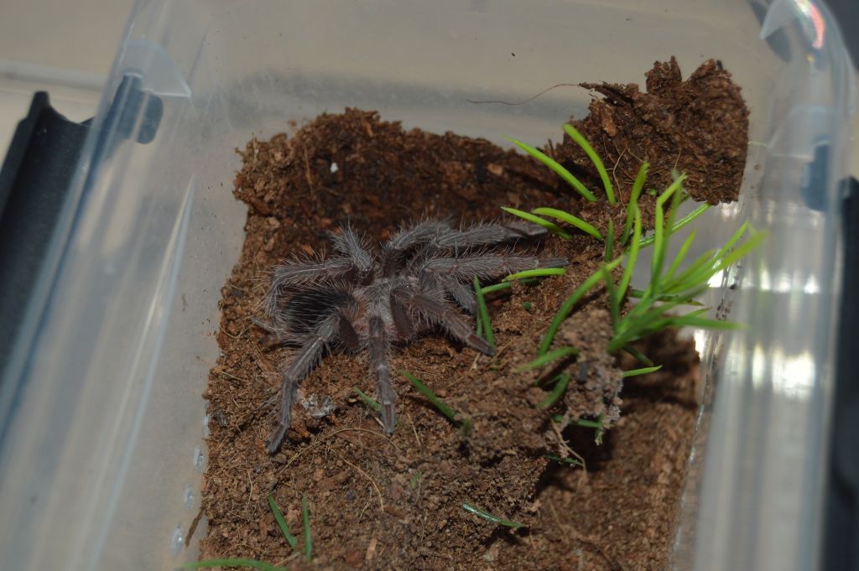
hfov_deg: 24.6
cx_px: 430
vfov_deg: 16.5
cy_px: 286
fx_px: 1967
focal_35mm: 82
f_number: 6.3
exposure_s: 1/60
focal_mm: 55
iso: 400
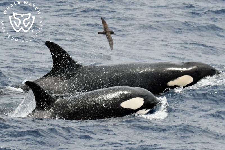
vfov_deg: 6.1
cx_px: 112
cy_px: 75
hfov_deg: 9.2
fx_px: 1406
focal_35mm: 225
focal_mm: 150
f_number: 8
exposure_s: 1/2000
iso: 360
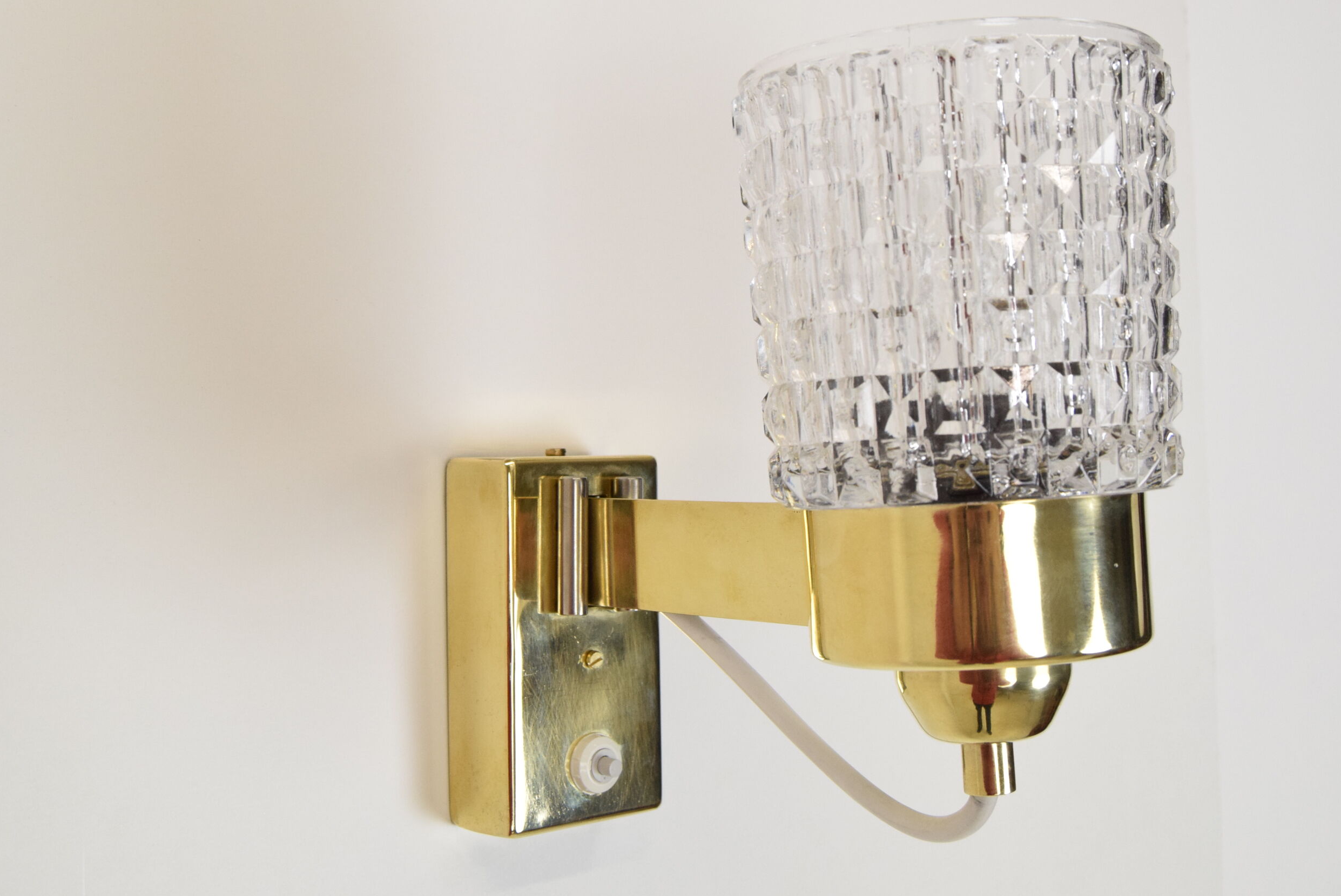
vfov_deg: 28.7
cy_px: 371
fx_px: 1752
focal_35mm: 47
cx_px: 711
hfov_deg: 41.9
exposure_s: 1/250
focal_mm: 26
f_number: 8
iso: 1600
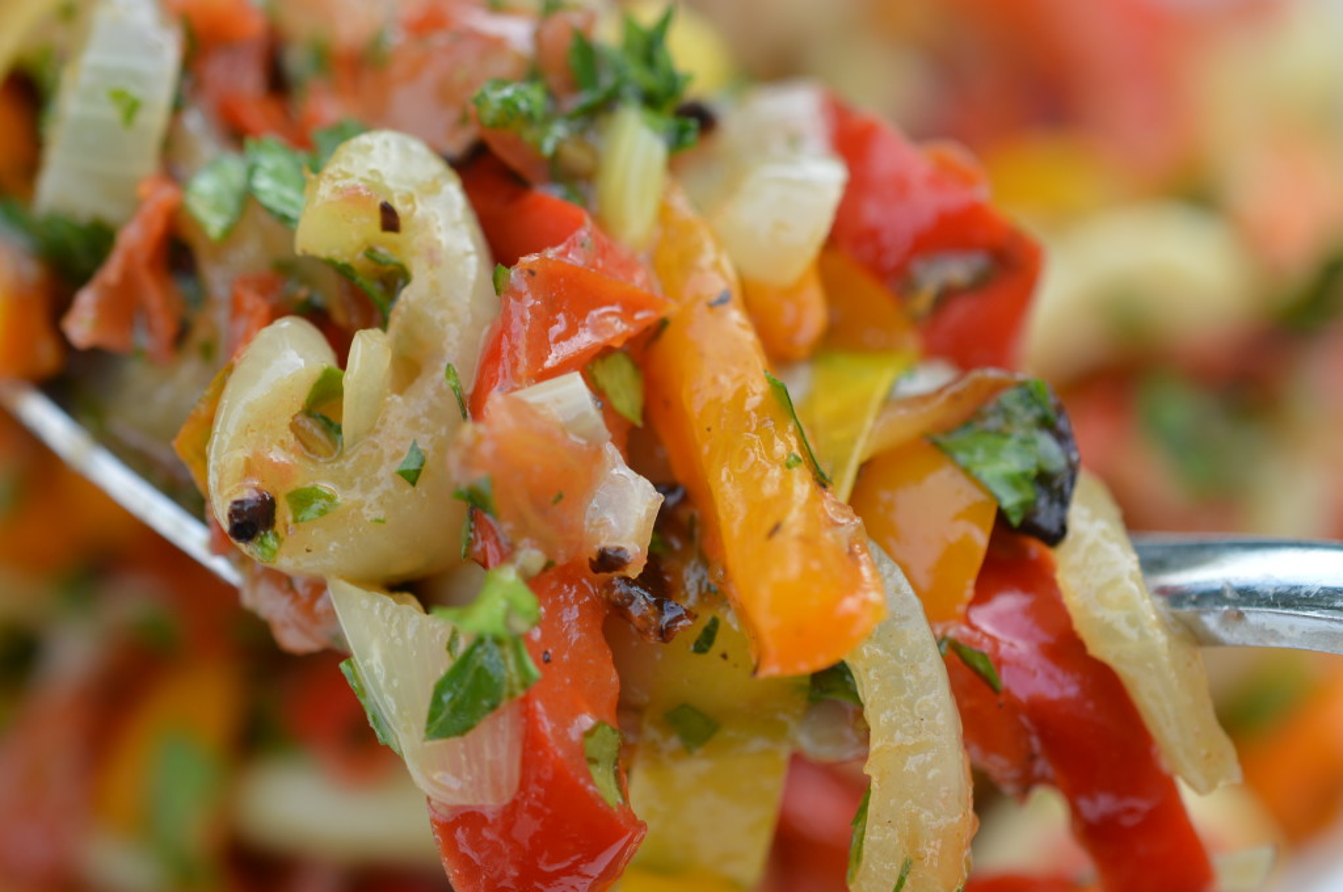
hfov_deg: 33.4
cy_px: 446
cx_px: 672
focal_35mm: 60
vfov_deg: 22.6
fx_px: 2235
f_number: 5.6
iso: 160
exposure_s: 1/125
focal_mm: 40
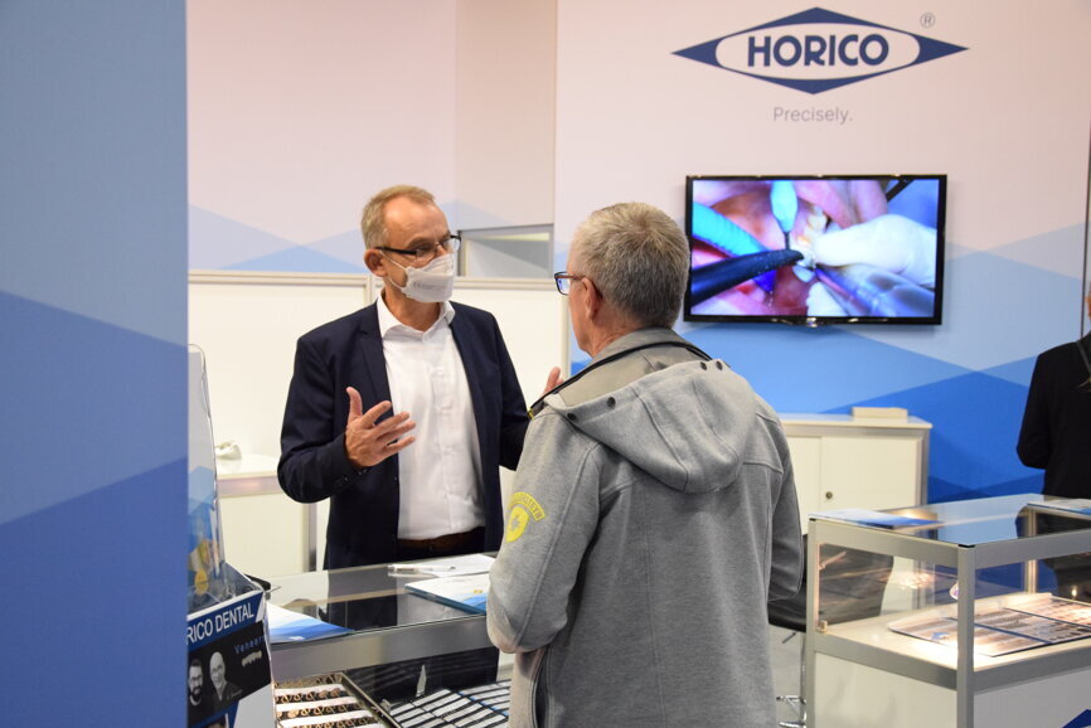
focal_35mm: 45
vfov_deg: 29.9
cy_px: 364
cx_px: 546
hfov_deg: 43.6
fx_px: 1364
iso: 4000
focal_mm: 30
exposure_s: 1/320
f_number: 5
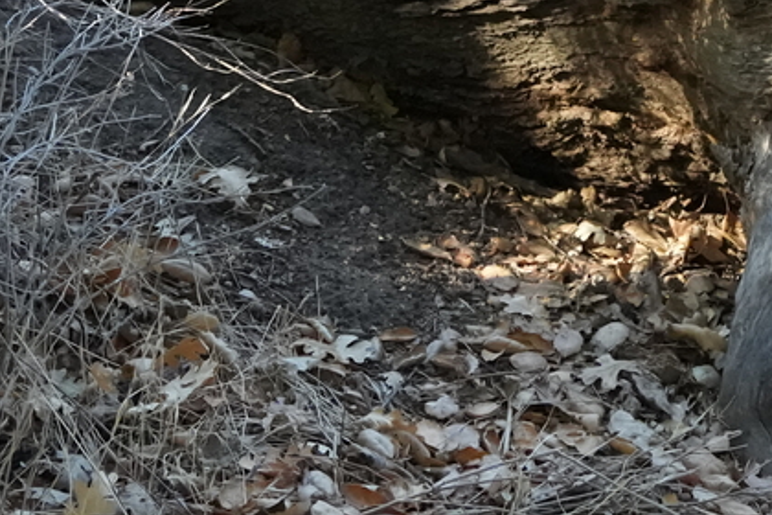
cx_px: 937
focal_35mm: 257
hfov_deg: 7.9
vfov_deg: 5.3
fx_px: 5511
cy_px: -243
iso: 8000
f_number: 4.5
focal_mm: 50
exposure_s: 1/1600
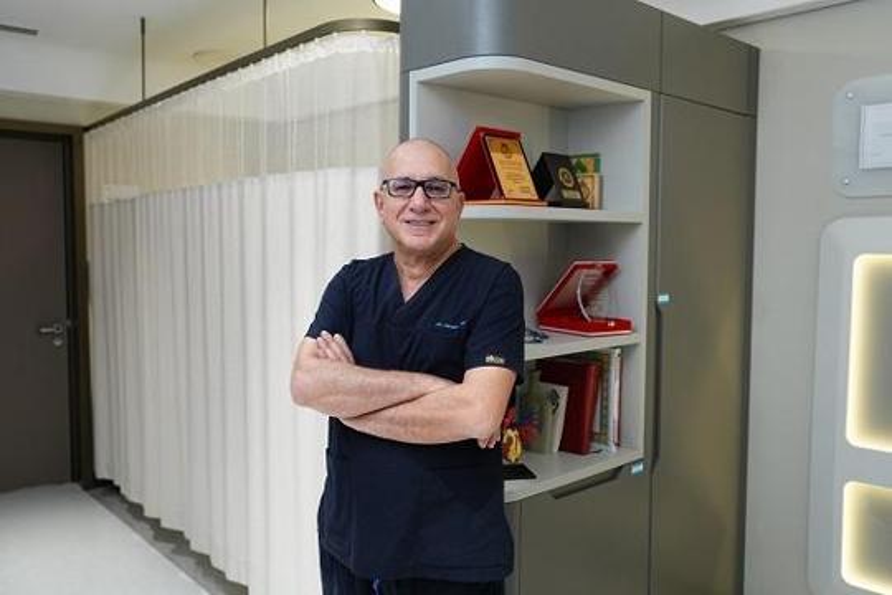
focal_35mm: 31
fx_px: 768
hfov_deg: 60.3
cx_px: 446
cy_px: 298
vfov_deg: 42.3
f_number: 3.2
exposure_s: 1/60
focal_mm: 31
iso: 640
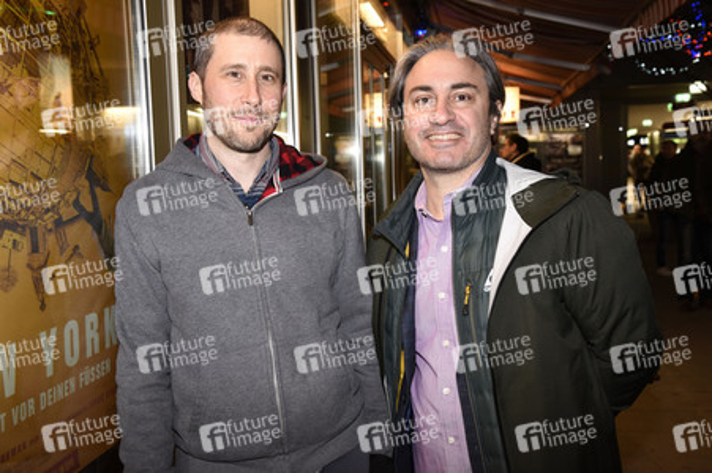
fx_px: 909
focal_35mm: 46
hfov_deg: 42.8
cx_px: 356
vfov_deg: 29.2
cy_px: 236
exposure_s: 1/50
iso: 1600
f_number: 6.3
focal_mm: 46
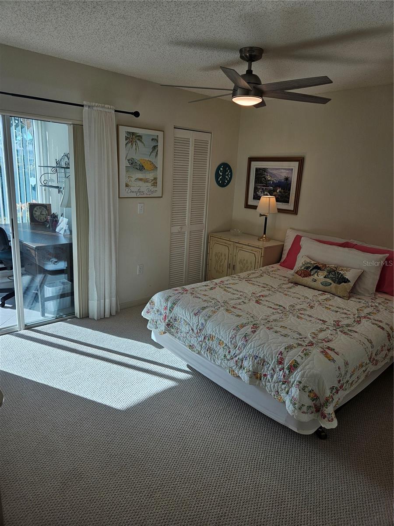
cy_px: 263
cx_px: 197
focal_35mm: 23
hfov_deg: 58.9
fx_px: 349
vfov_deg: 73.9
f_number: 1.8
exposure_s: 1/323
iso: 25
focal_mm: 5.4
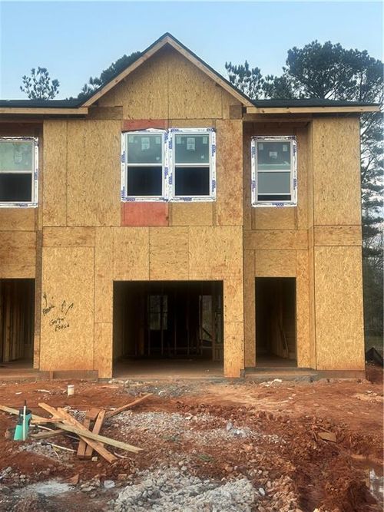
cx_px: 192
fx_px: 710
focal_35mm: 48
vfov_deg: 39.7
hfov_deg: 30.3
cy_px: 256
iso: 80
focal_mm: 6.86
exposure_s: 1/72
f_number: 1.78
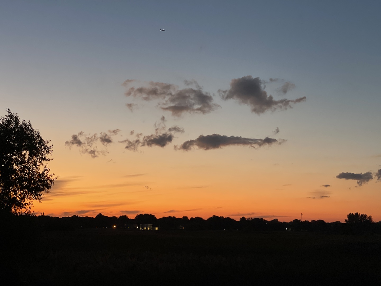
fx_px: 704
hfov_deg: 30.3
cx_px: 190
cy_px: 143
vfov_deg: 22.9
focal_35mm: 64
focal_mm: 7.5
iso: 400
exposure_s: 1/34
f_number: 2.2
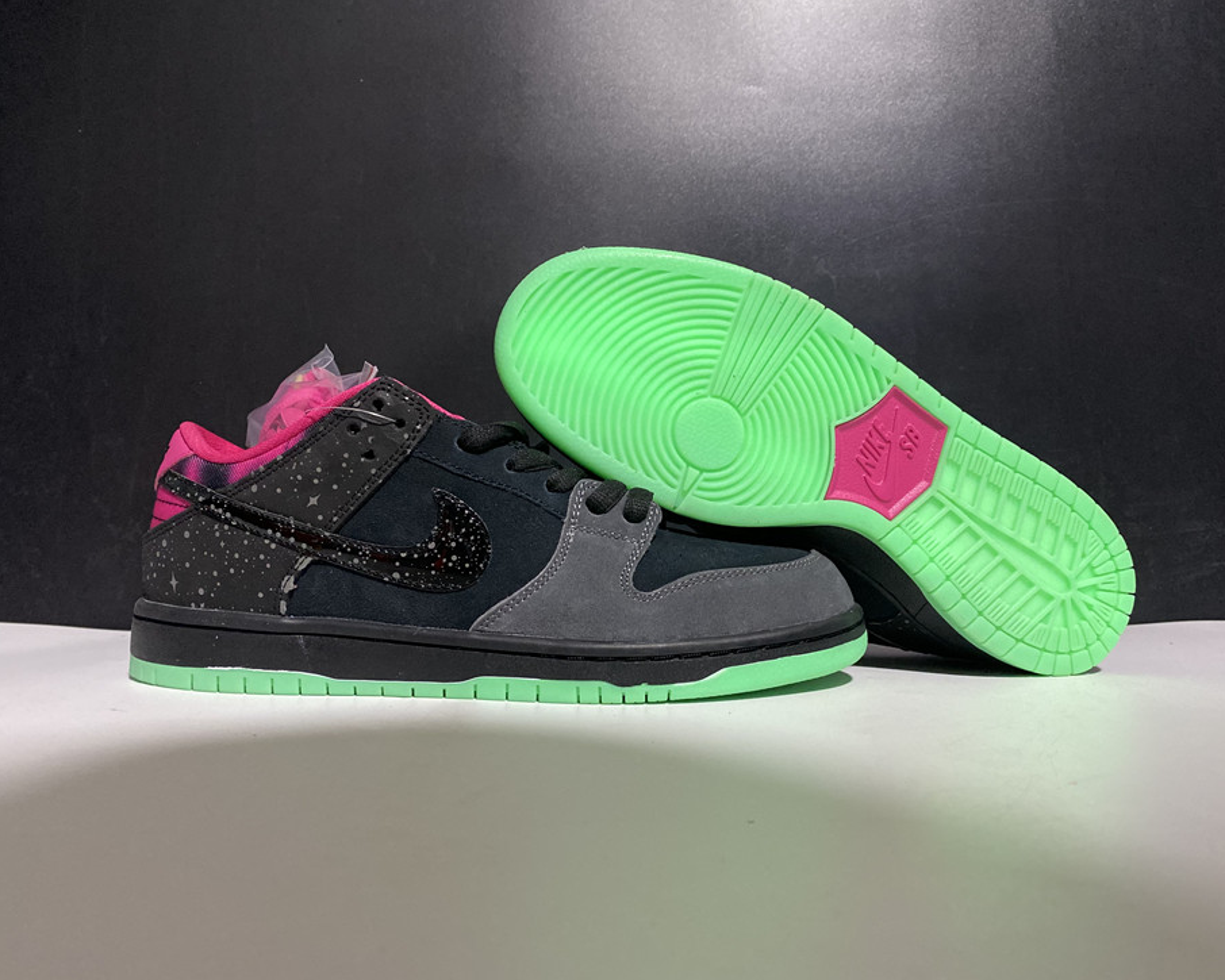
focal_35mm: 28
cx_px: 629
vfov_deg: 51.5
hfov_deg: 62.2
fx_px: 1015
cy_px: 483
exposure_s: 1/33
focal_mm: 4.25
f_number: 1.8
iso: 400
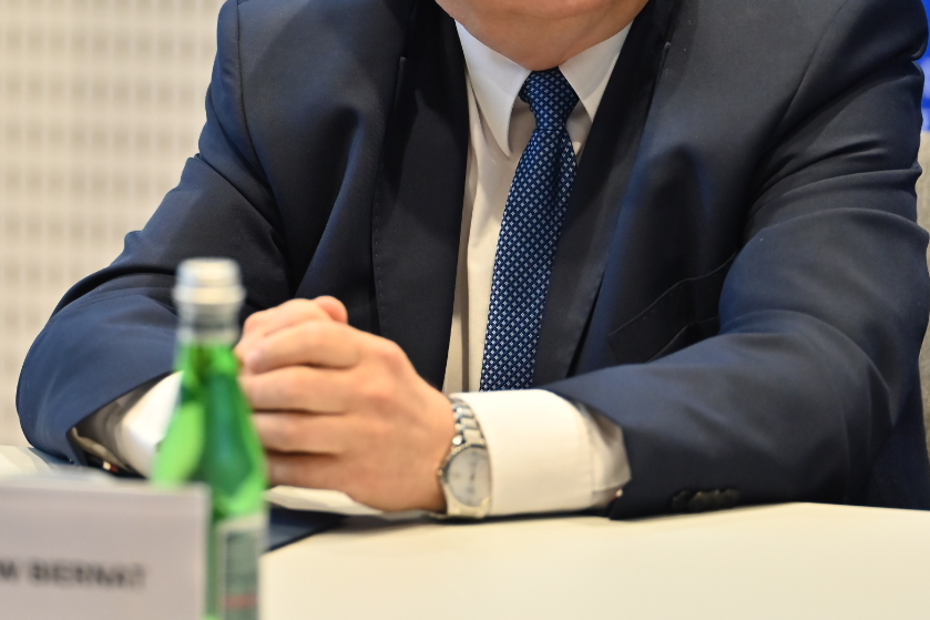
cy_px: 145
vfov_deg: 4.9
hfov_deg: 7.4
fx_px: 7231
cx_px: 376
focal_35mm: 280
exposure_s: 1/200
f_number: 2.8
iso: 1250
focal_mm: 145
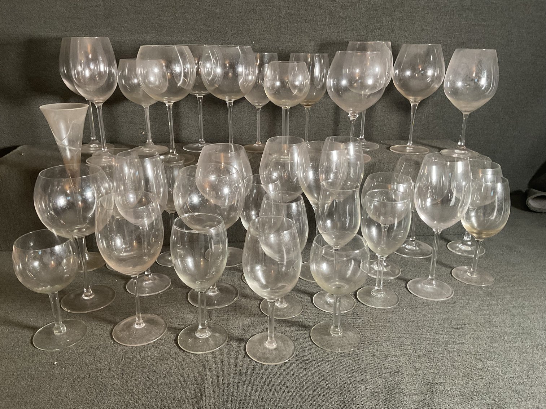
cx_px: 273
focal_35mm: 29
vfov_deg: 48.2
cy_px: 204
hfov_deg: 61.7
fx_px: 457
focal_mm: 3
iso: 160
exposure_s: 1/60
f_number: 1.8
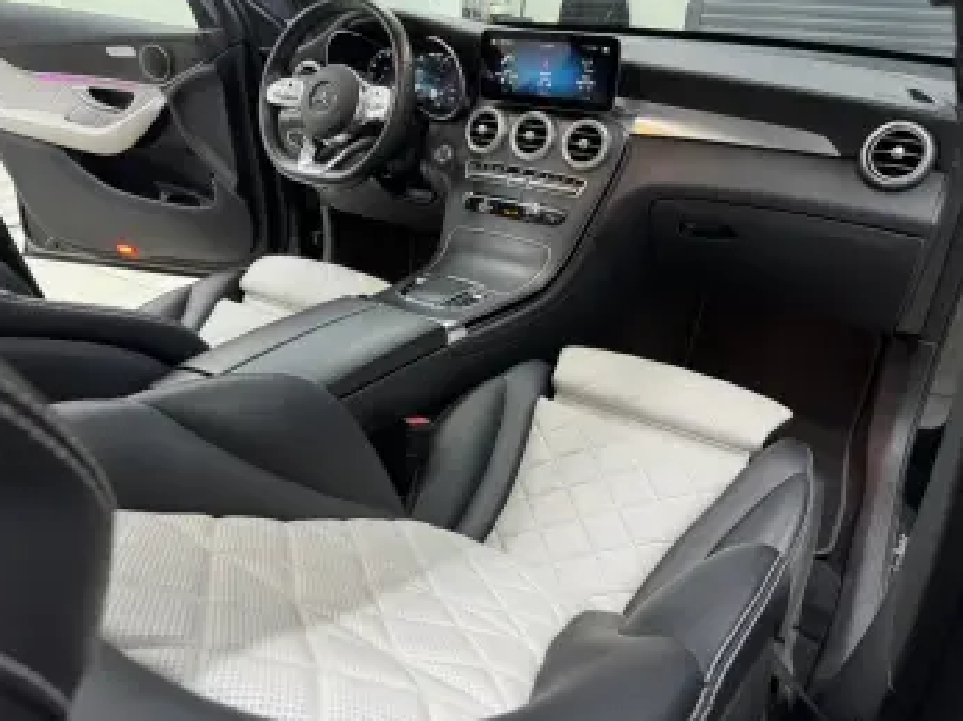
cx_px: 484
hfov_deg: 69.4
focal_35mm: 25
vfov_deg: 54.8
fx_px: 695
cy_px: 356
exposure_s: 1/51
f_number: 1.78
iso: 400
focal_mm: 6.76
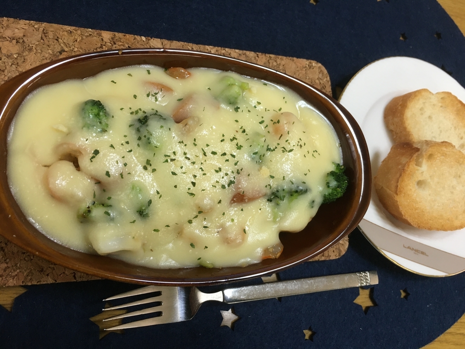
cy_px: 174
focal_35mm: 29
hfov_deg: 61.7
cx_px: 232
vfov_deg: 48.2
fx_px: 390
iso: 125
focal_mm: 4.15
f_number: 2.2
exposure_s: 1/33
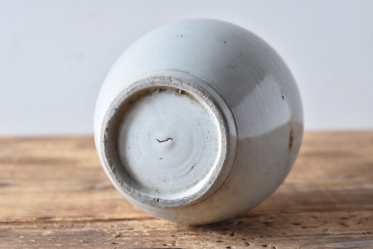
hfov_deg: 24.6
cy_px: 124
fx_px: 855
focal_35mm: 82
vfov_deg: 16.6
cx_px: 186
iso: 400
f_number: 5.6
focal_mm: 55
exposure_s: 1/13
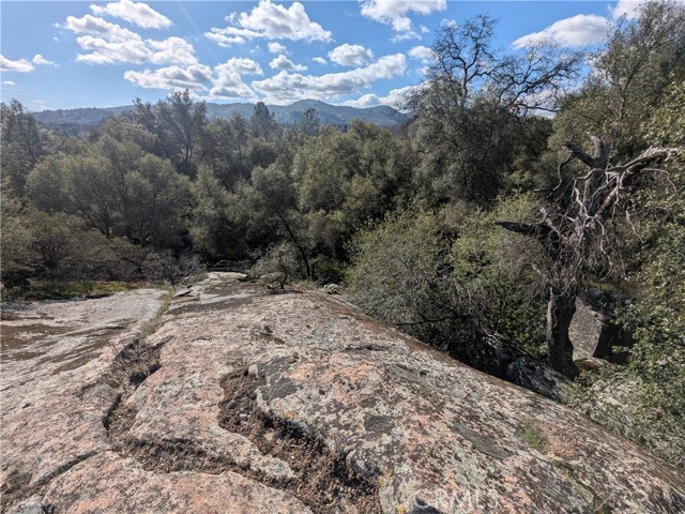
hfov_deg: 94.5
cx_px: 342
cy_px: 257
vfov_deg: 78.1
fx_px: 317
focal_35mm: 16
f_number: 2.2
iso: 47
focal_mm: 2.22
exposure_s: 1/3984
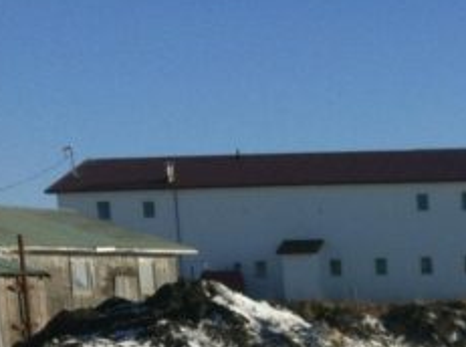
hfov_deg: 14.5
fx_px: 1692
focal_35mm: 126
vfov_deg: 11.1
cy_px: 569
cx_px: 726
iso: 80
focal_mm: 3.85
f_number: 2.8
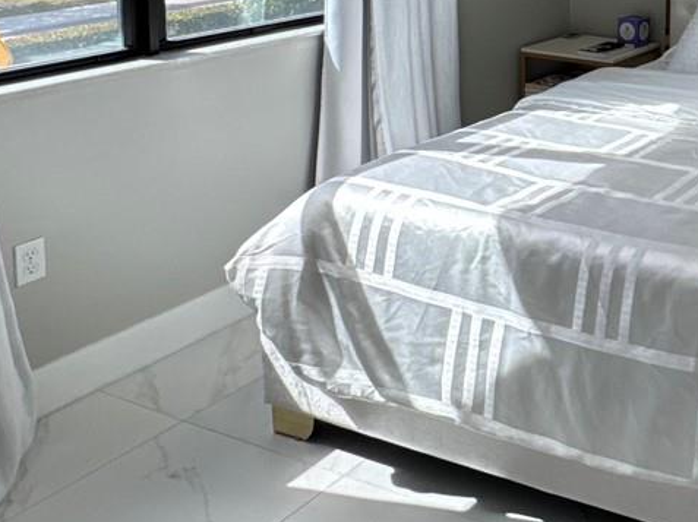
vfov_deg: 27.8
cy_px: -69
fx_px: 947
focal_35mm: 47
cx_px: 836
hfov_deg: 33.2
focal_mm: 2.22
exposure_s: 1/346
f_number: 2.2
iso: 40
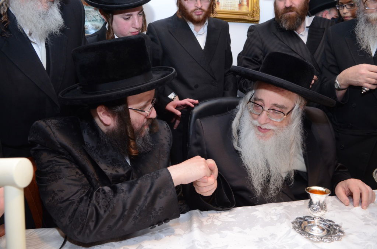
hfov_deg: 70.6
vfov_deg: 50.2
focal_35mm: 26
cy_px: 124
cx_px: 188
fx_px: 266
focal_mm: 17
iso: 1000
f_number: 4
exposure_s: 1/125
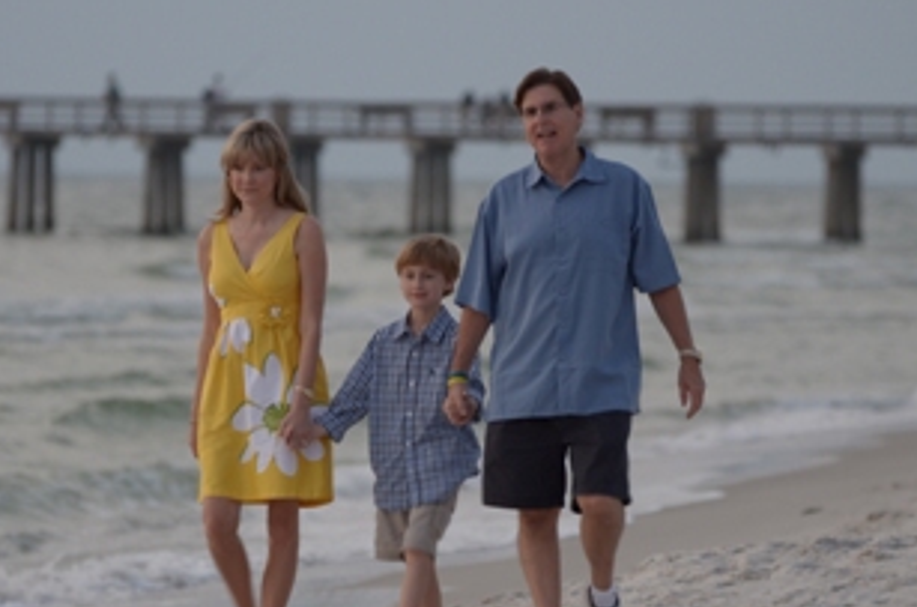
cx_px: 423
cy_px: 333
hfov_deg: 7.3
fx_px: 7215
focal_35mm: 284
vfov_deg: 4.8
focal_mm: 140
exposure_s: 1/50
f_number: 2.8
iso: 640
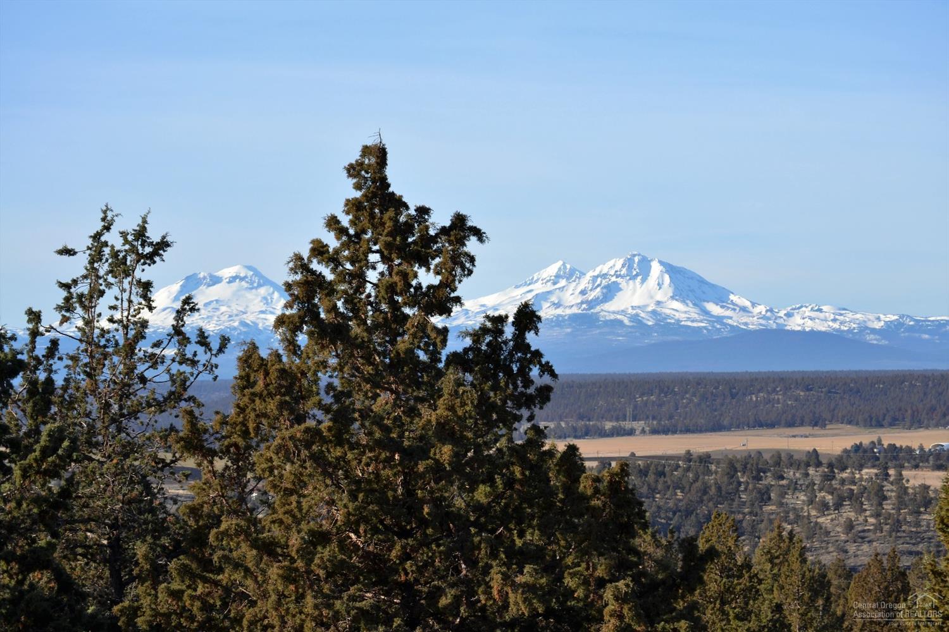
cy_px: 316
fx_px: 3400
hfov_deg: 15.9
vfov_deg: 10.6
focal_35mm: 129
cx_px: 474
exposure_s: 1/200
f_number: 8
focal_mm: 86
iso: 100
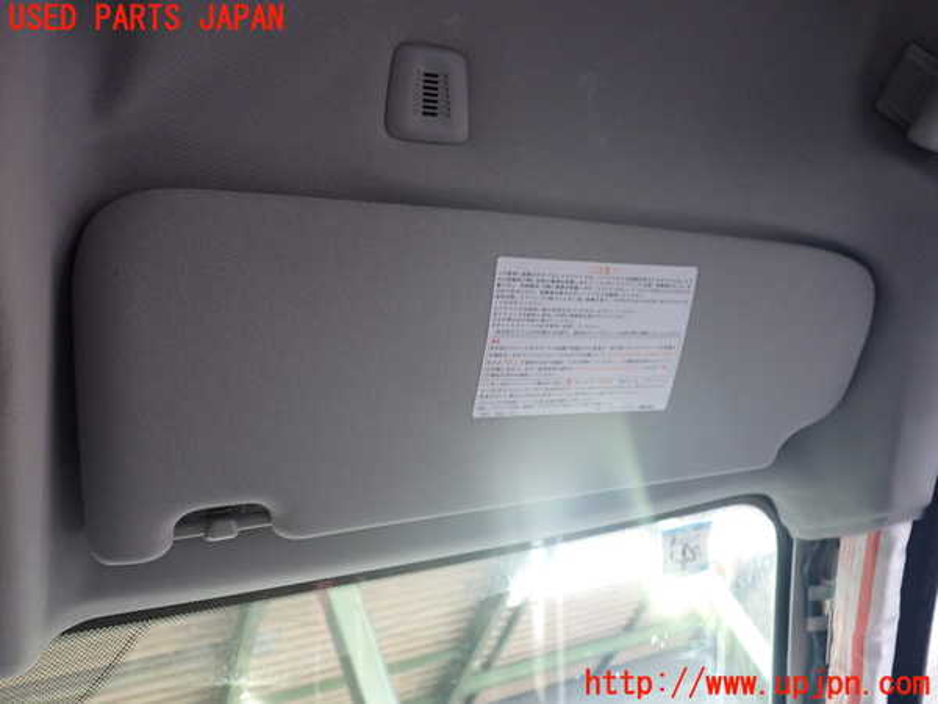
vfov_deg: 46.8
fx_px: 813
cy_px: 352
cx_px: 469
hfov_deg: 60.0
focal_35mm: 30
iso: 320
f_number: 2.3
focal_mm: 5.4
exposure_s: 1/40
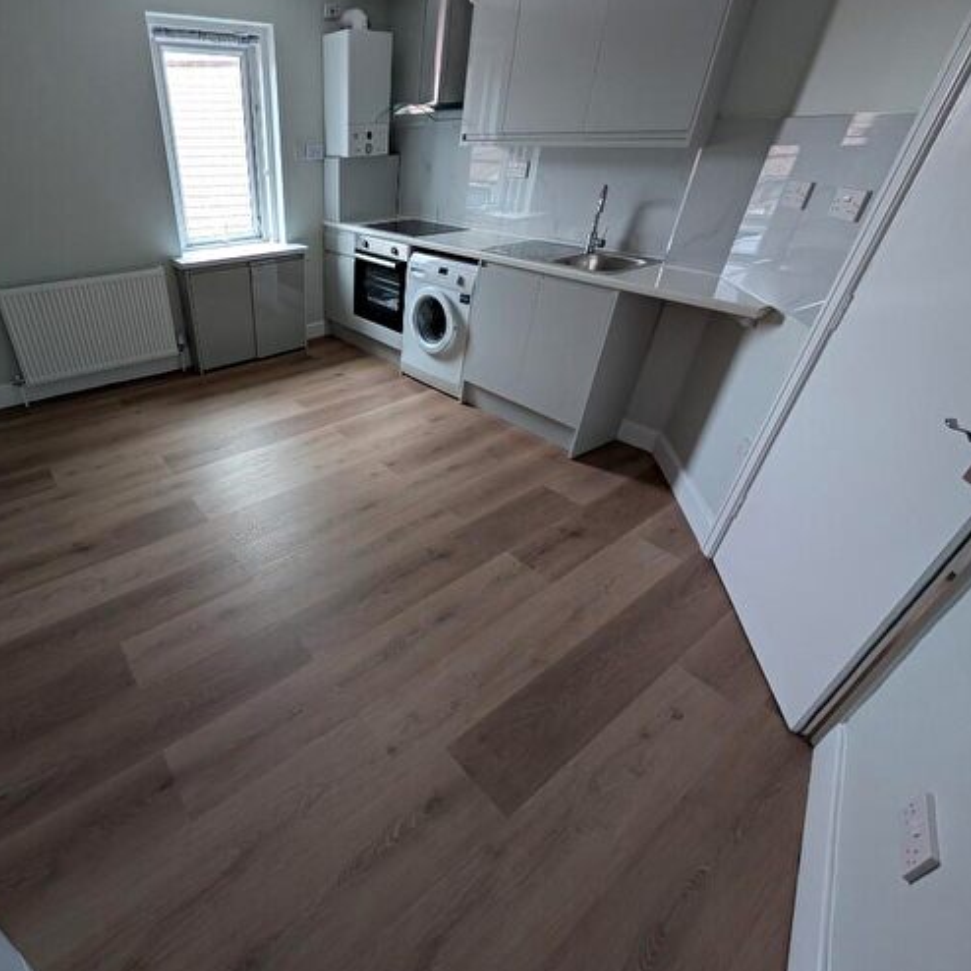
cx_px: 317
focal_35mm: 15
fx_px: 476
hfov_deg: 87.6
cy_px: 463
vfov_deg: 91.1
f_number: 1.7
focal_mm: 2.02
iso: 51
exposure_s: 1/33.8
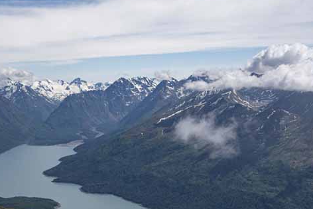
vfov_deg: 22.1
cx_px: 162
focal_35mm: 61
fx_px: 530
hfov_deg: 32.9
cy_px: 157
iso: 100
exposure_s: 1/1250
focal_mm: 36
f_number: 6.3
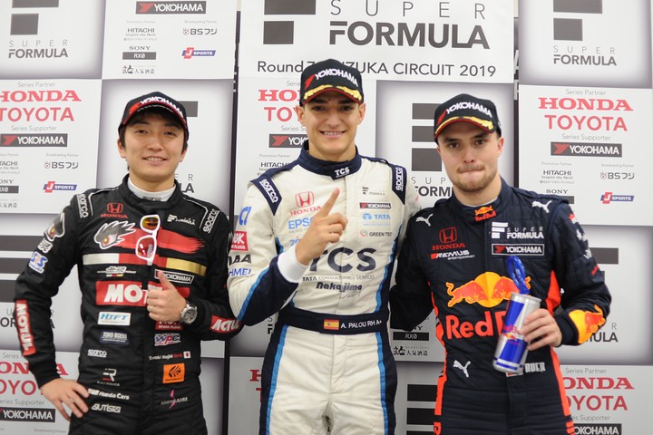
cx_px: 326
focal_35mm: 35
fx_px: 635
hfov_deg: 54.4
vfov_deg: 37.9
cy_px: 218
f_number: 2
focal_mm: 35
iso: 400
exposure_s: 1/180
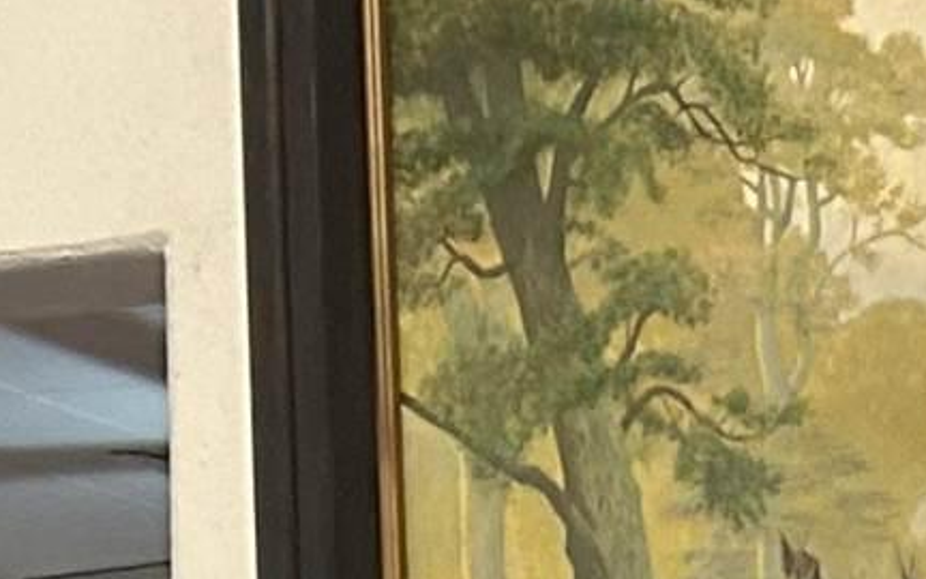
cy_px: 1559
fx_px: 4946
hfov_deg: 10.4
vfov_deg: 6.3
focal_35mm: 196
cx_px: 1295
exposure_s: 1/60
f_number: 1.5
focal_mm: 5.7
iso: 200
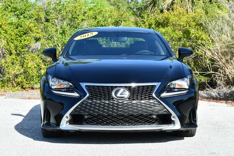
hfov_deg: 22.1
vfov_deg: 14.9
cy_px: 78
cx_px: 117
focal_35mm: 92
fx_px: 599
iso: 200
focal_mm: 46
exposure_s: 1/250
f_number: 8
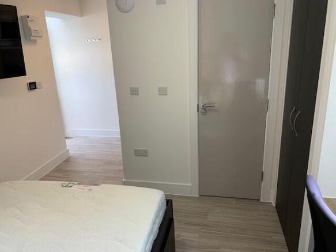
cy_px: 126
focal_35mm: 26
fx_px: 252
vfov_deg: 53.0
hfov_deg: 67.3
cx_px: 168
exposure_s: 1/101
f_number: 1.8
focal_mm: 4.25
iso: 32
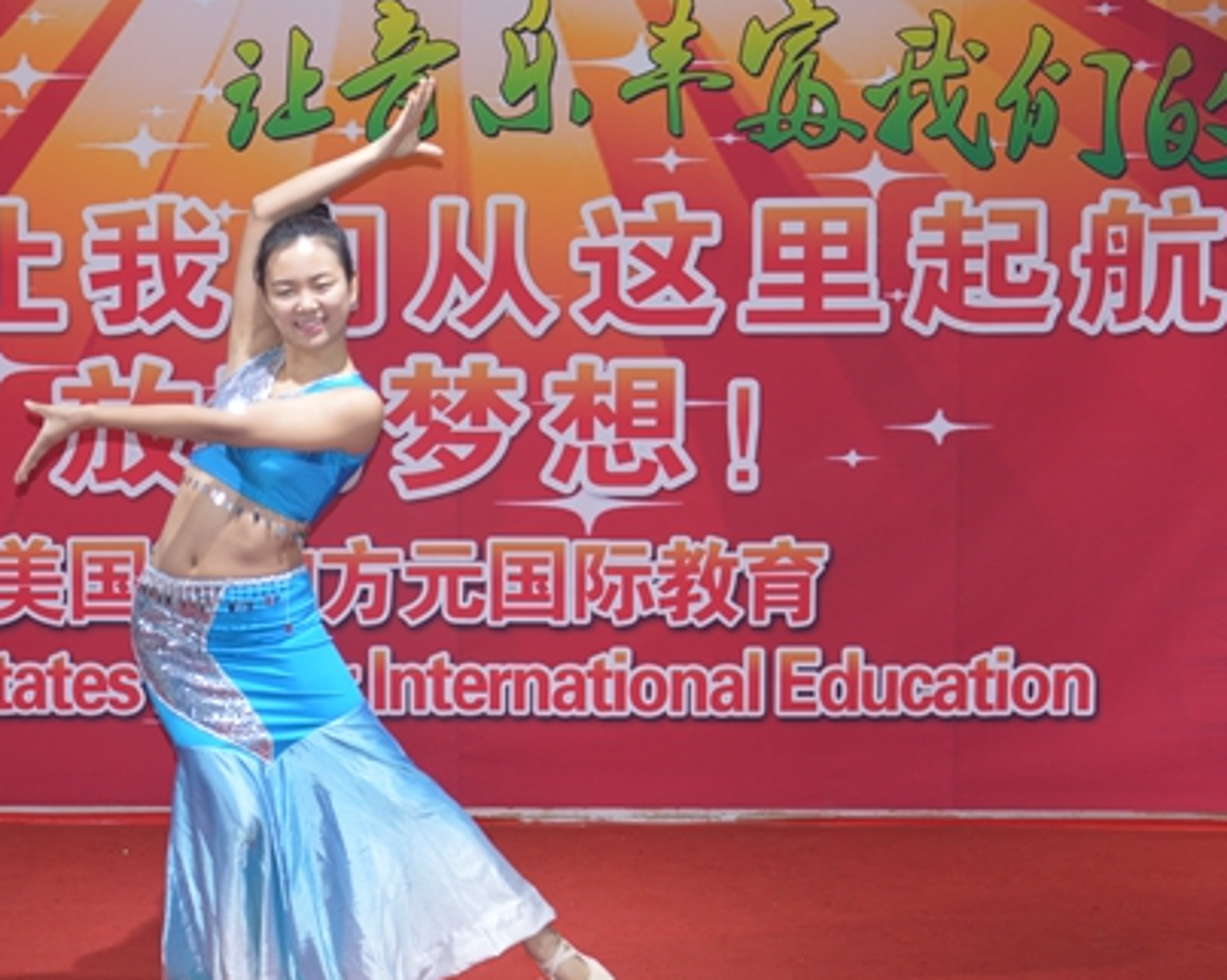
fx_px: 2759
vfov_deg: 20.2
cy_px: 472
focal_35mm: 76
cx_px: 414
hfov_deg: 25.0
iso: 320
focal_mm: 32
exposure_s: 1/30
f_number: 4.2
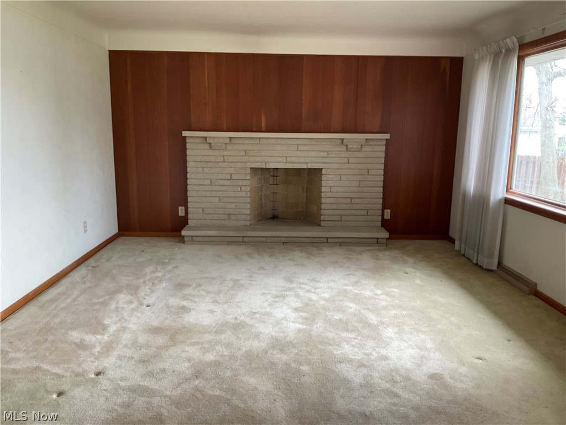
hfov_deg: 61.7
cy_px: 212
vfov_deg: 48.2
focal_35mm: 29
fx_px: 474
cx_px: 283
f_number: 1.8
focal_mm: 3
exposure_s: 1/60
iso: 64
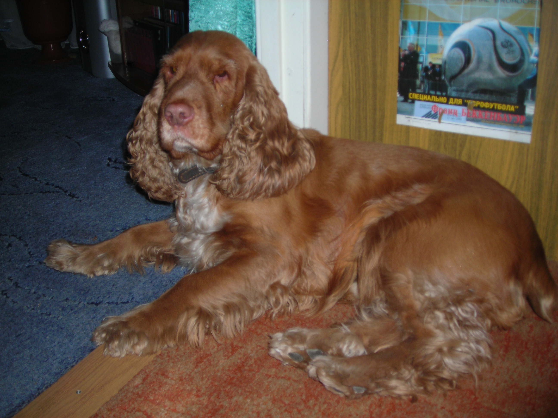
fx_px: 613
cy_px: 209
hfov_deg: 49.0
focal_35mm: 38
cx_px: 279
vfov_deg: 37.7
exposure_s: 1/60.1
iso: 50
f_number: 3.2
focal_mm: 6.3
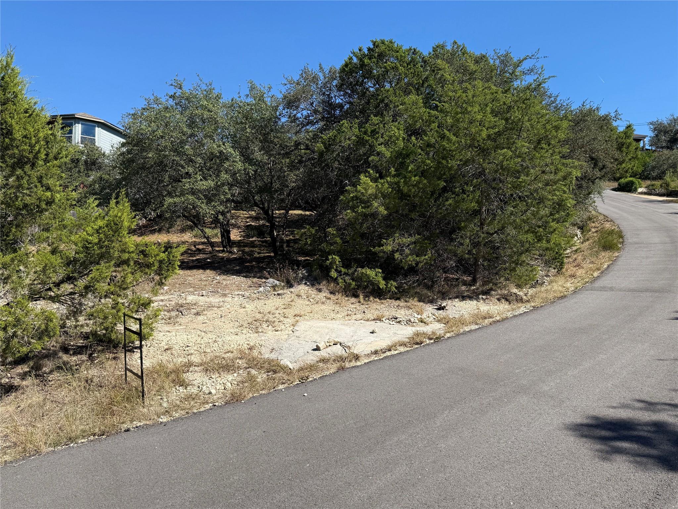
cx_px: 339
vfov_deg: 56.8
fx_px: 470
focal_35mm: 24
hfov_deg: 71.6
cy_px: 254
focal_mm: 6.76
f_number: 1.78
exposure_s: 1/3759
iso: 80
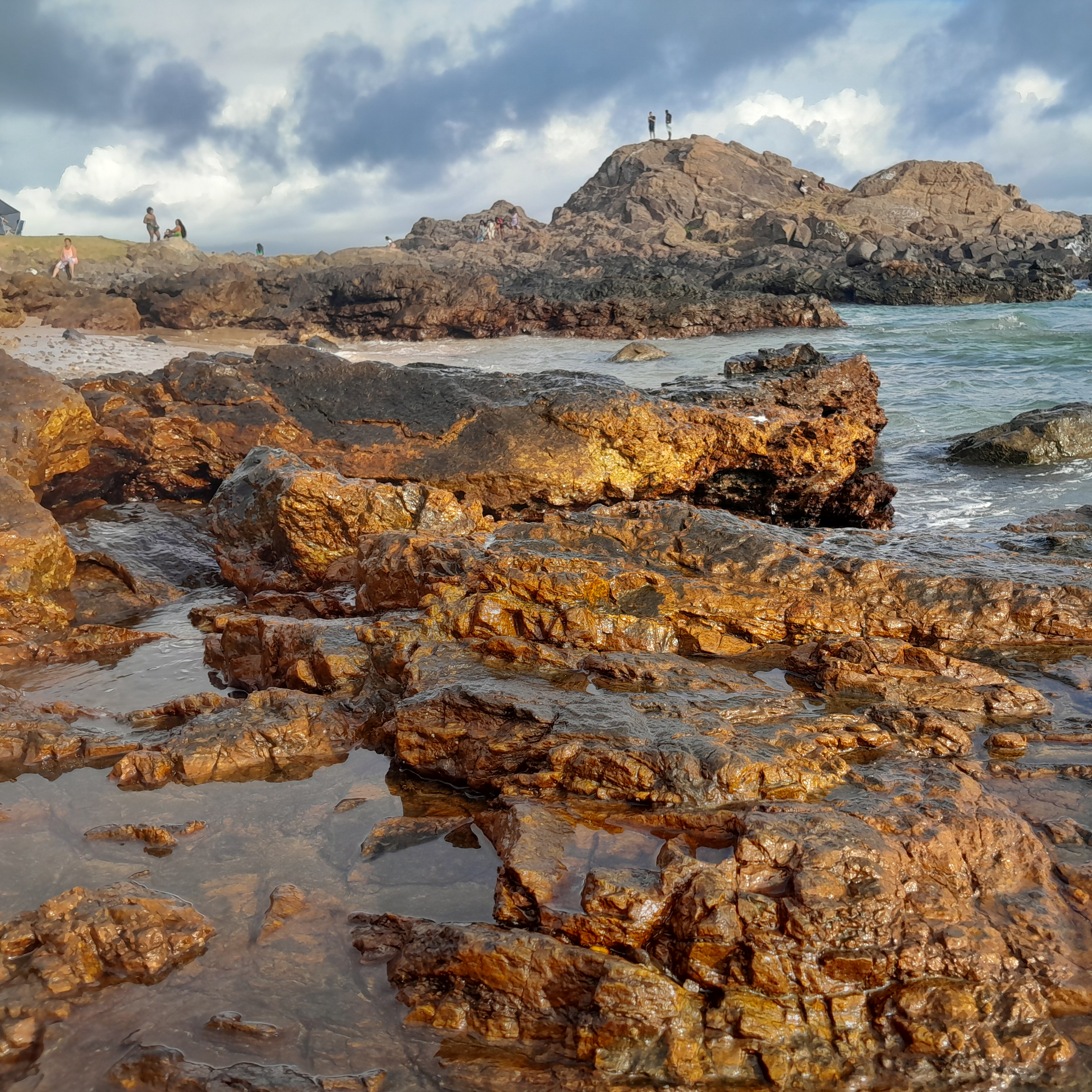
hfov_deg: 51.8
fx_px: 1106
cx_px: 708
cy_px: 551
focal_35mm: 31
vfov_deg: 52.5
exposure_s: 1/178
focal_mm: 3.98
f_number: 1.8
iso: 40
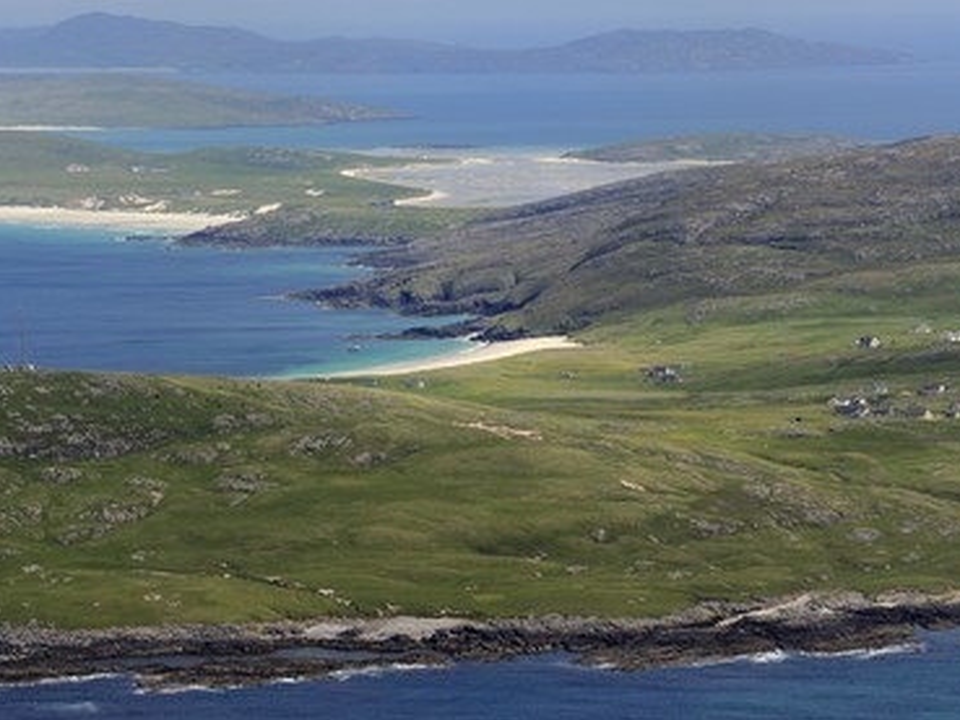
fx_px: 4550
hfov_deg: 12.0
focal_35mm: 164
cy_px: 361
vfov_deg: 9.1
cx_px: 502
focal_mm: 150
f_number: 8
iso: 200
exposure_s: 1/800
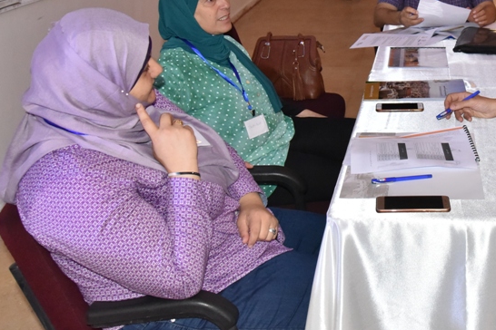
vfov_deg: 22.5
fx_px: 827
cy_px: 101
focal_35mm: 60
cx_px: 382
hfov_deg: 32.7
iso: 3200
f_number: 7.1
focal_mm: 32
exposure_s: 1/160
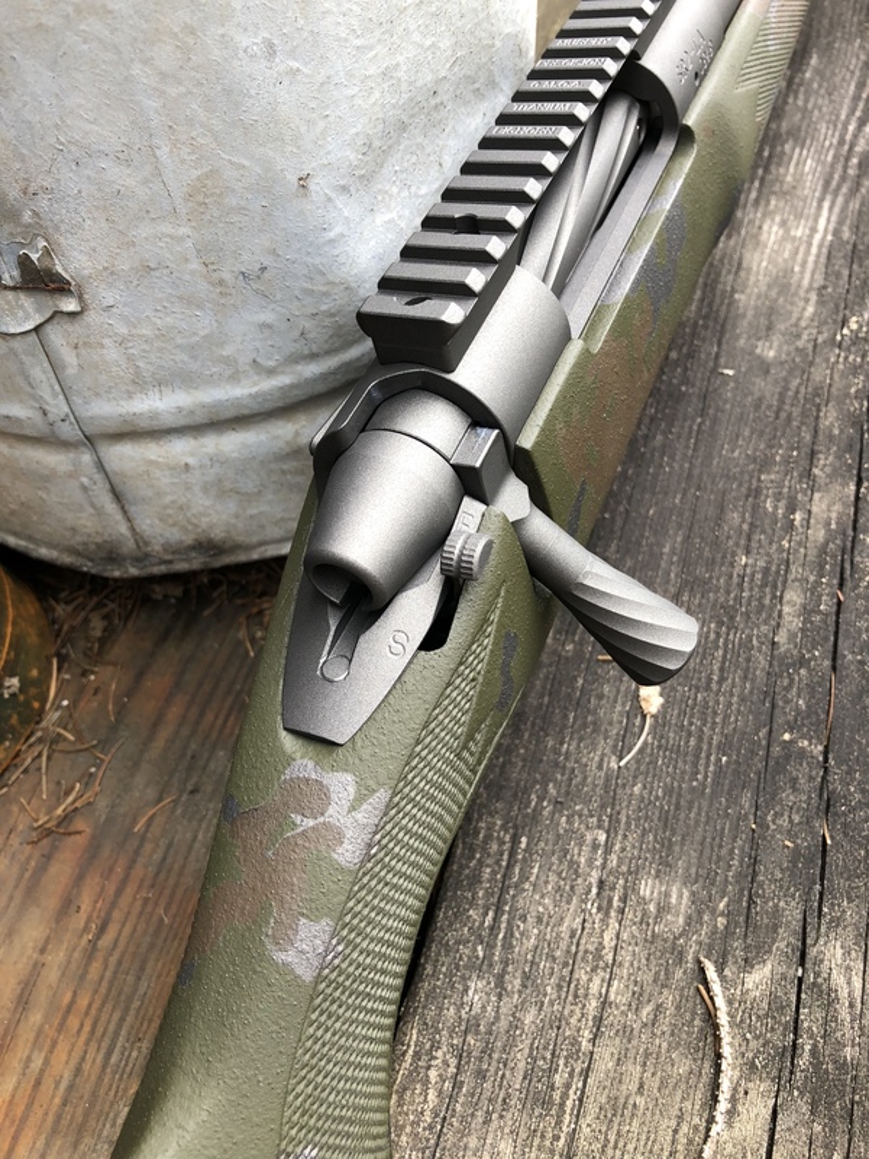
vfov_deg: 63.4
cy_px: 580
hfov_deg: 49.7
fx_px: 937
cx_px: 434
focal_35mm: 28
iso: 40
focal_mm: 3.99
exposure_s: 1/120
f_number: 1.8
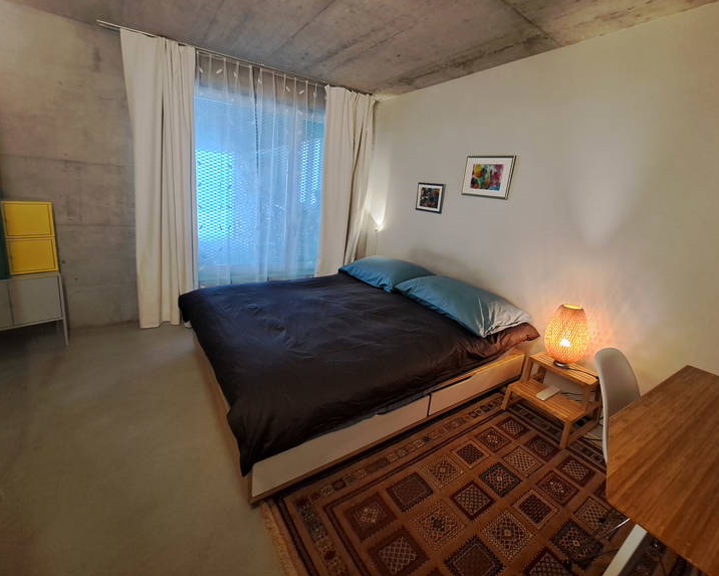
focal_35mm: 14
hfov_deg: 100.7
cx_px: 372
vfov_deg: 88.0
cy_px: 279
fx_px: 298
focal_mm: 1.74
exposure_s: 1/33
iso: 200
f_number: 2.2
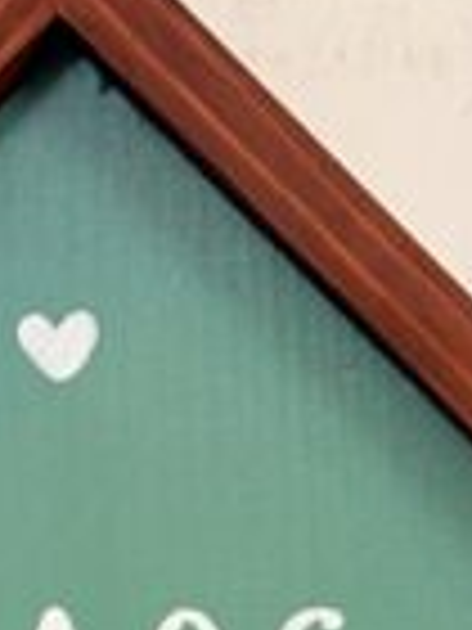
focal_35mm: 297
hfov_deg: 5.0
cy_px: 1305
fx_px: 5400
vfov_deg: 6.5
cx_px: 112
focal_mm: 5.96
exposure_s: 1/50
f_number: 1.6
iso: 125
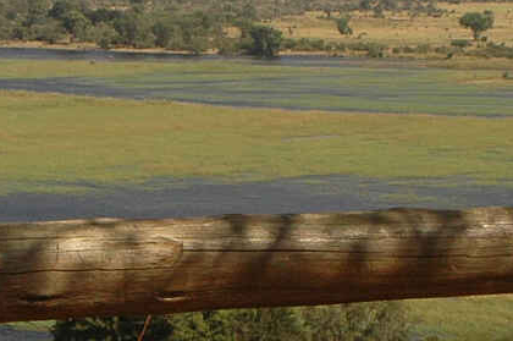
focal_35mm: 192
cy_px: 124
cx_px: 144
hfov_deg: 10.7
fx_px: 2733
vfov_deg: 7.1
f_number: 16
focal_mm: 28
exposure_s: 1/50
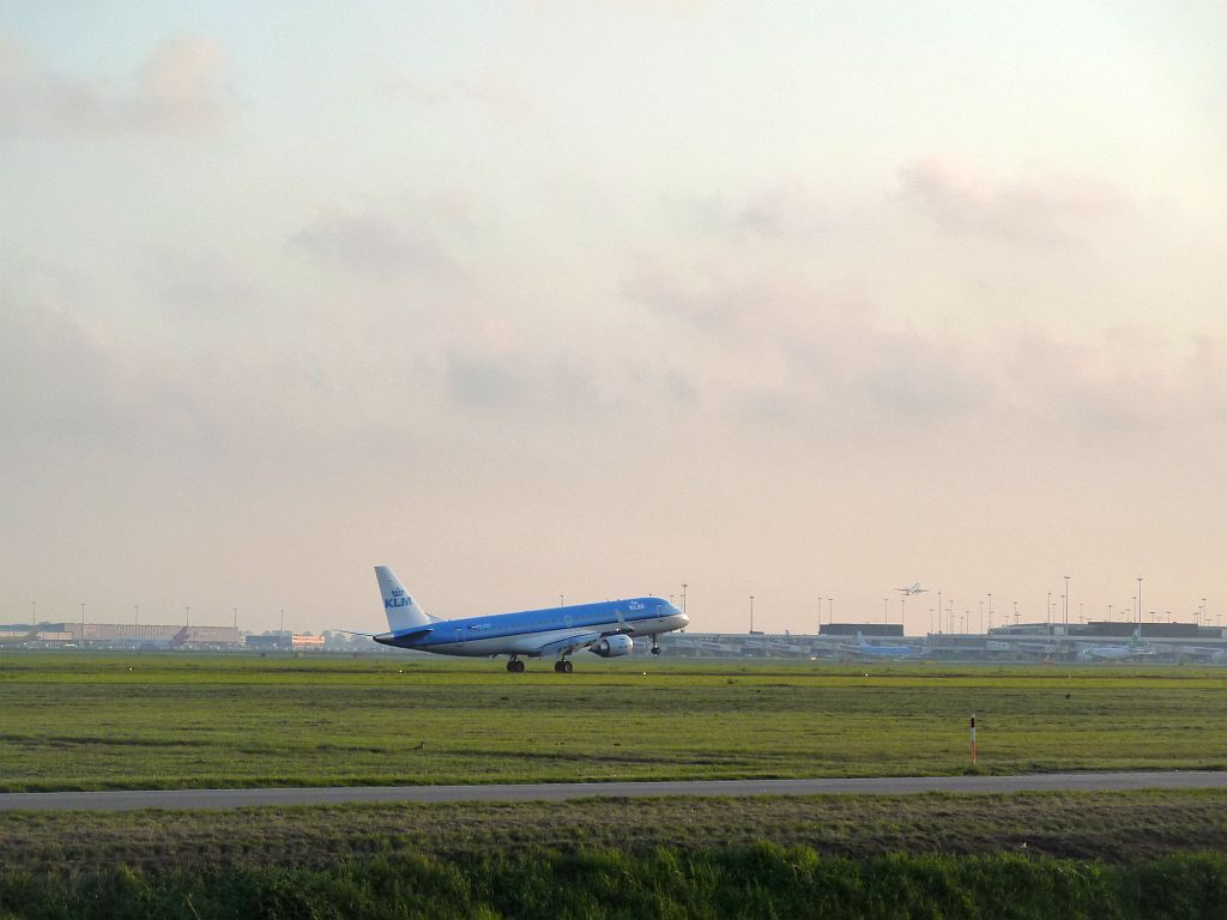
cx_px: 614
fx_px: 4856
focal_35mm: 137
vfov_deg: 10.8
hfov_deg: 14.4
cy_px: 460
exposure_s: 1/320
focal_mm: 22.5
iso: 125
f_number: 4.5
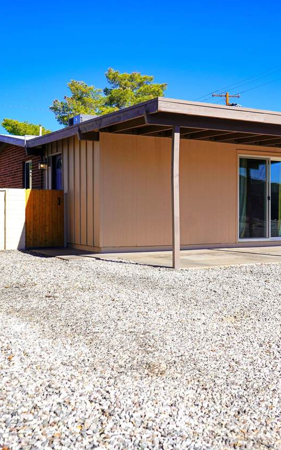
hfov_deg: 27.8
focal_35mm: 45
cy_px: 225
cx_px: 235
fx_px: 552
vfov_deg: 44.4
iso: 100
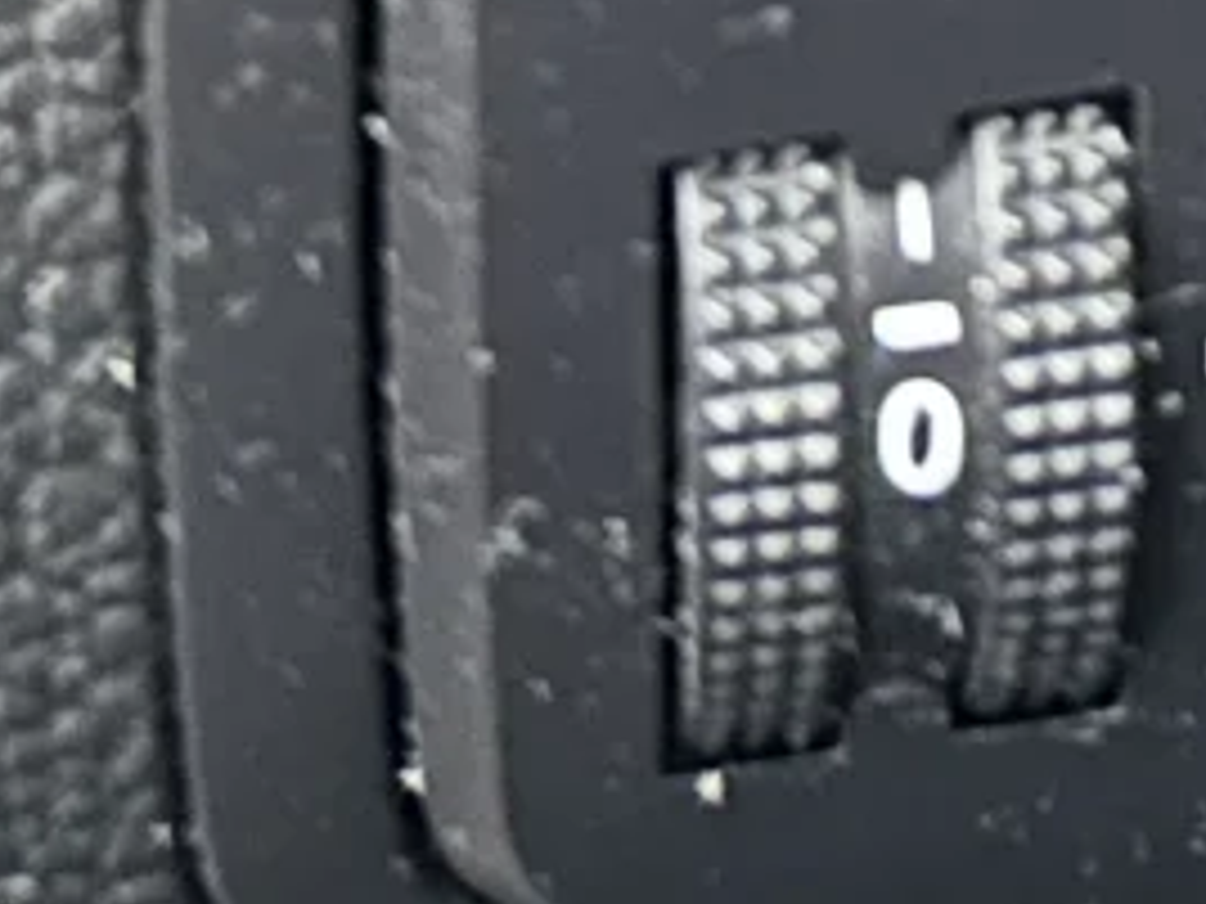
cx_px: 2187
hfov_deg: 10.0
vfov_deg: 7.2
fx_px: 6480
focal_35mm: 186
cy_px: -1741
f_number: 1.5
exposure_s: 1/22
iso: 1000
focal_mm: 5.7
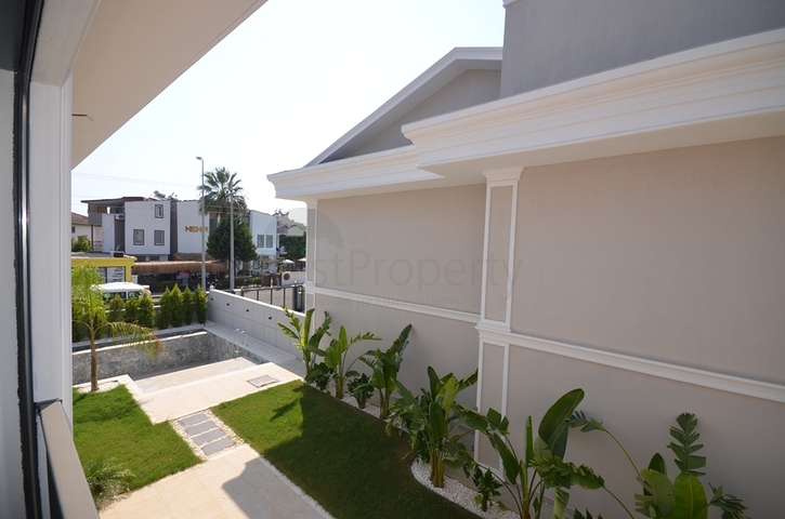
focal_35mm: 15
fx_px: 326
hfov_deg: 100.5
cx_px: 392
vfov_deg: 77.1
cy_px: 260
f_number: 9
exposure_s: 1/200
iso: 100
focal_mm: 10
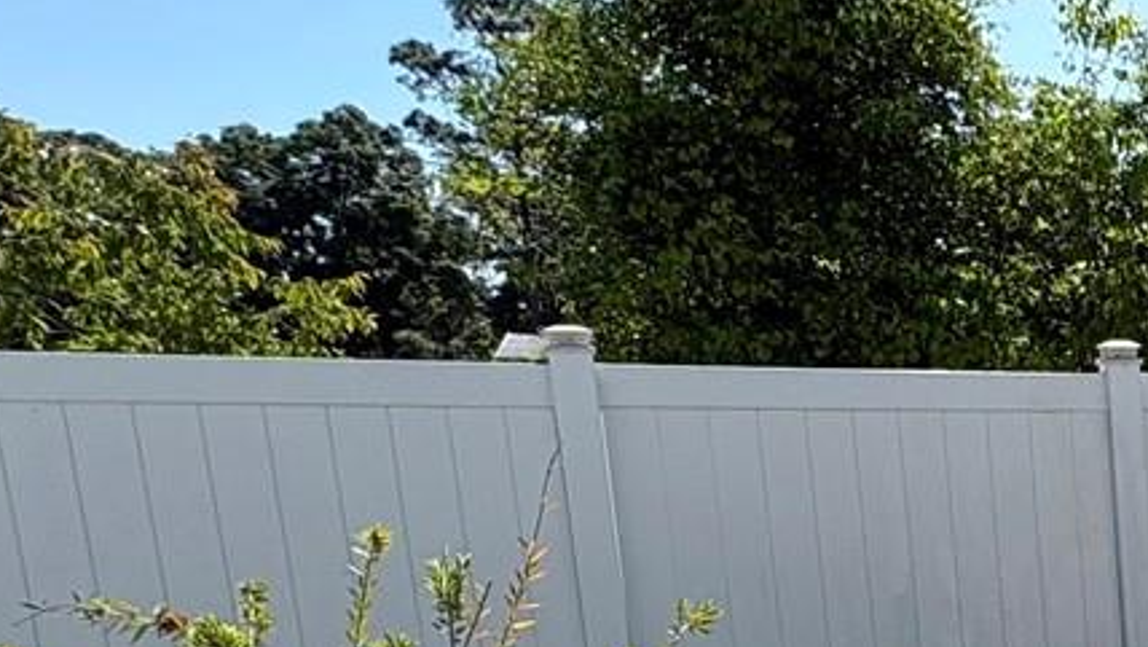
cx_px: 1633
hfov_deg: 27.6
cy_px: 749
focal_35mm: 57
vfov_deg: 20.0
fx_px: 1736
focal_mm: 2.22
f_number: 2.2
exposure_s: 1/1976
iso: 50
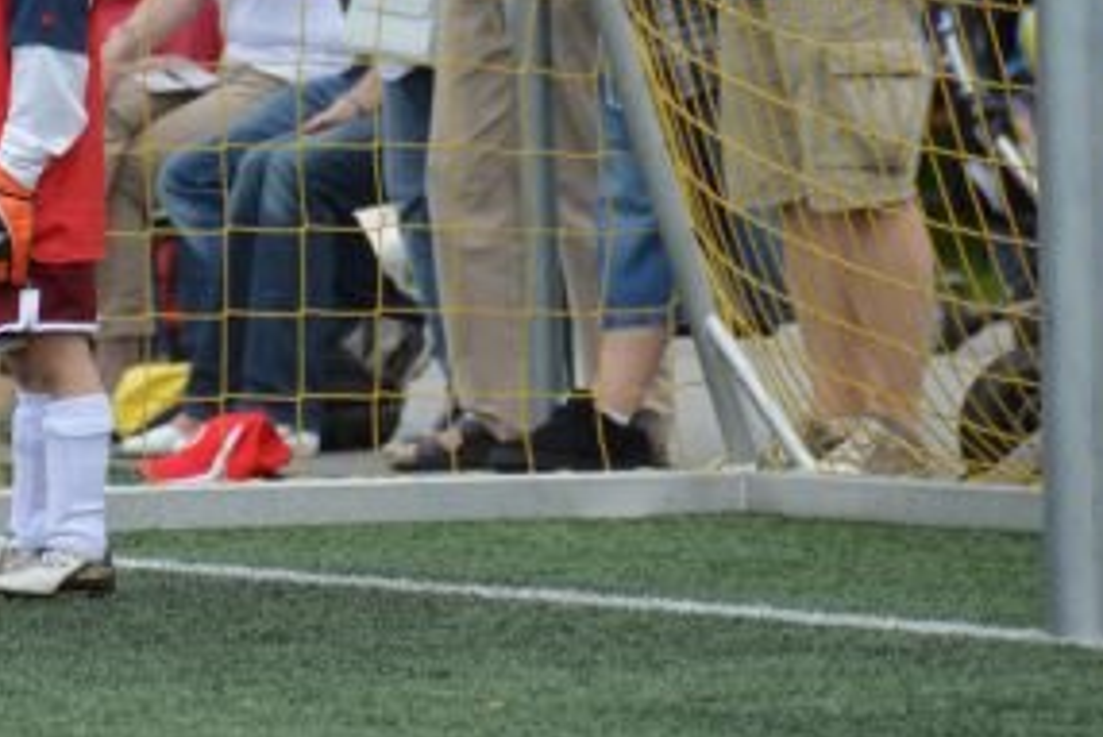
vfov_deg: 2.2
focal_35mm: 629
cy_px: 41
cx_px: 89
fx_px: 19281
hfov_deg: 3.3
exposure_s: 1/1250
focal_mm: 200
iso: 400
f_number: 5.6
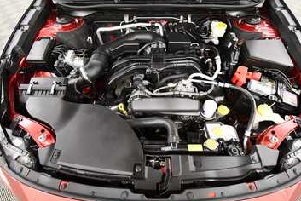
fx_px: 142
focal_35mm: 17
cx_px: 159
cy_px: 92
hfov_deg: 93.1
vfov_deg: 70.4
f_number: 4.5
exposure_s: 1/100
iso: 3200
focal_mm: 10
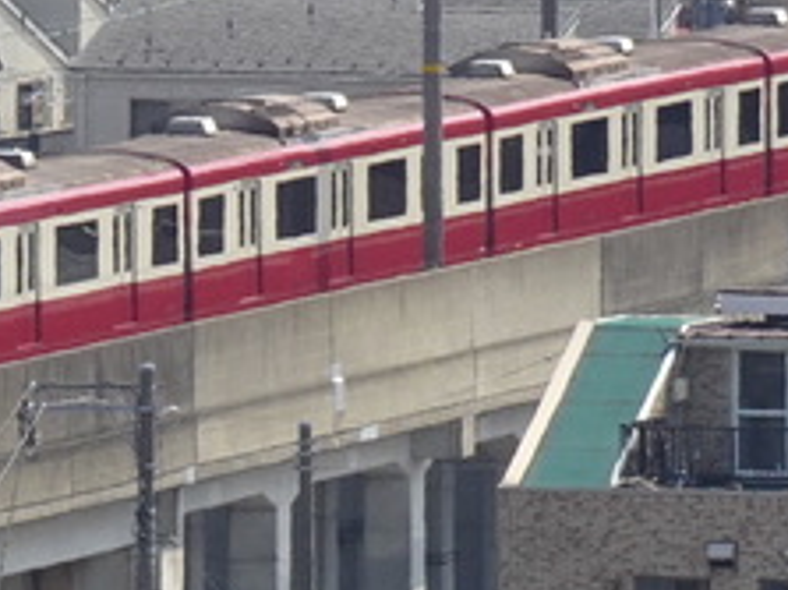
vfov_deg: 1.2
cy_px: 350
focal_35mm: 1202
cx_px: 71
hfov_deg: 1.7
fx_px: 27348
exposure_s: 1/320
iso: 80
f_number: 6.3
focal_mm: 42.44
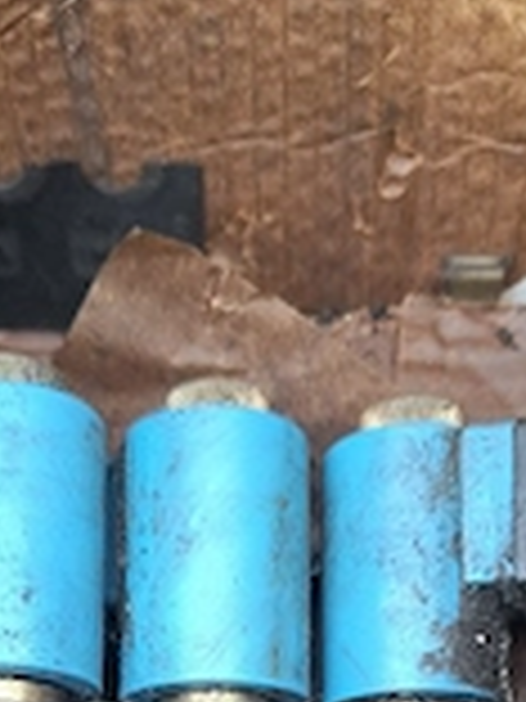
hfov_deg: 24.8
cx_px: 216
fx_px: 1195
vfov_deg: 28.5
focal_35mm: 59
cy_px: 842
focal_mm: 5.54
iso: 64
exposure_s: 1/50
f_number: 1.8
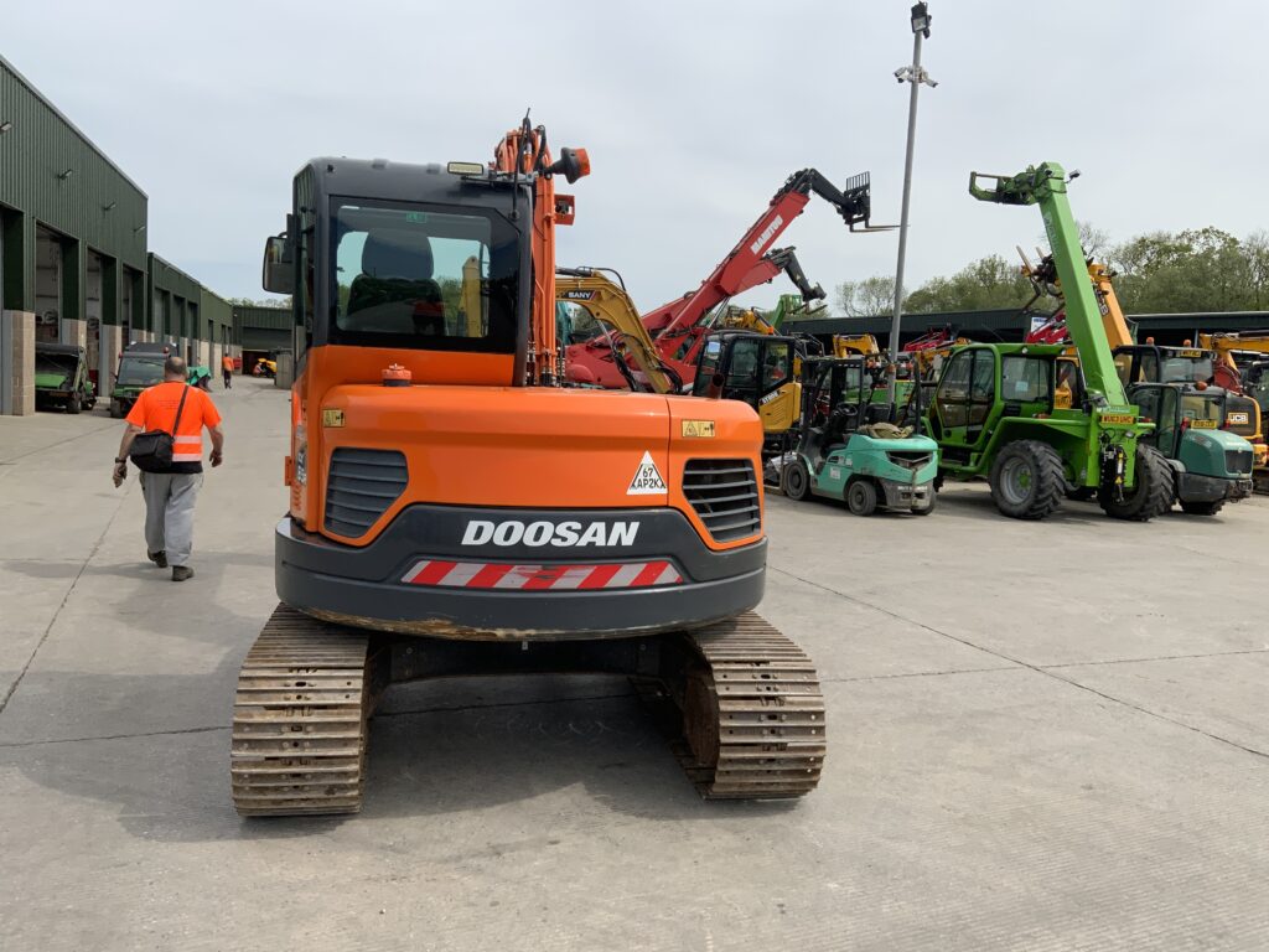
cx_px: 634
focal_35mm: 29
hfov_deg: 61.7
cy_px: 476
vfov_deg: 48.2
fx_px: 1063
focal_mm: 3
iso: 16
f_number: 1.8
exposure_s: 1/2141
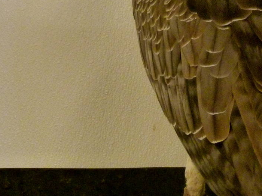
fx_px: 1574
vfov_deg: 7.1
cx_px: 268
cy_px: -17
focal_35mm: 208
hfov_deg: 9.4
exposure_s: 1/30
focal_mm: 16.5
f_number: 3.4
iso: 800
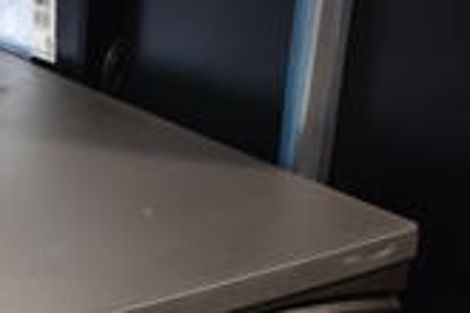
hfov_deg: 19.4
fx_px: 1305
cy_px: 509
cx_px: -68
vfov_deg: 12.8
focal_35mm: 100
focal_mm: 18
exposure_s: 1/30
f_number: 3.5
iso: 720
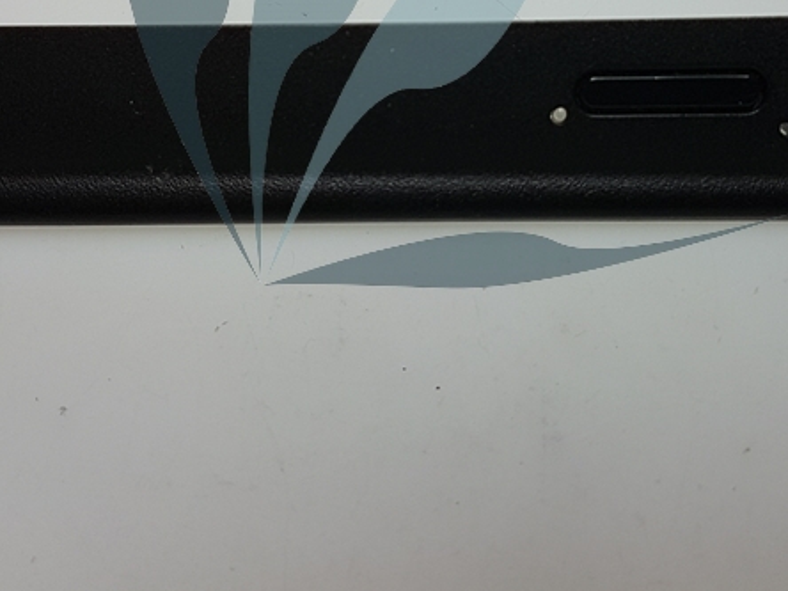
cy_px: 60
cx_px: 440
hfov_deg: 32.7
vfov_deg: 24.1
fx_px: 1343
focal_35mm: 59
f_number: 1.7
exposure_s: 1/121
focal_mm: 4.2
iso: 40
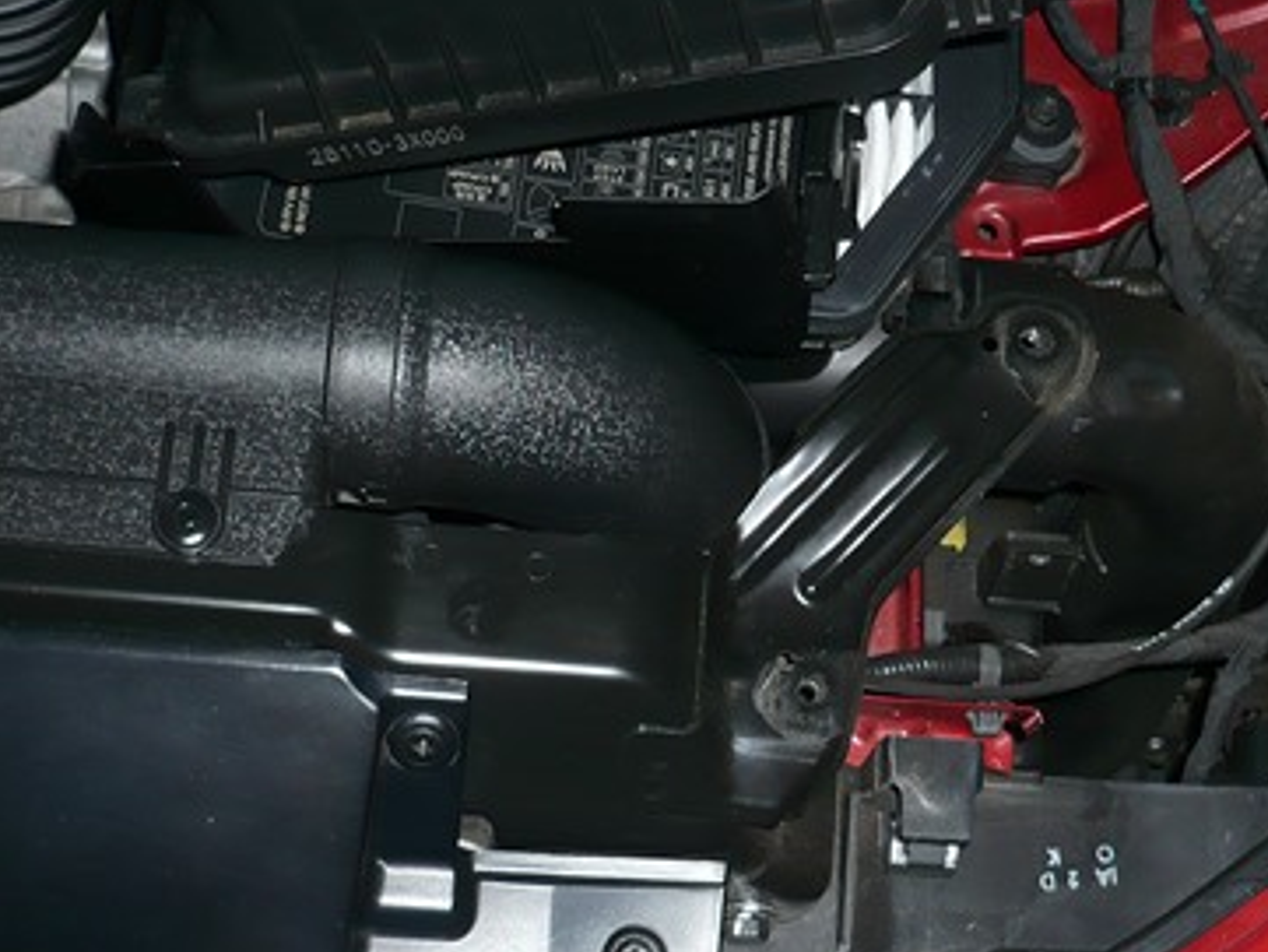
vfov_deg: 23.7
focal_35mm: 62
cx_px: 780
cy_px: 513
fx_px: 2272
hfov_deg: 31.1
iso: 100
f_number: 2.8
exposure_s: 1/30
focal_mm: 5.8
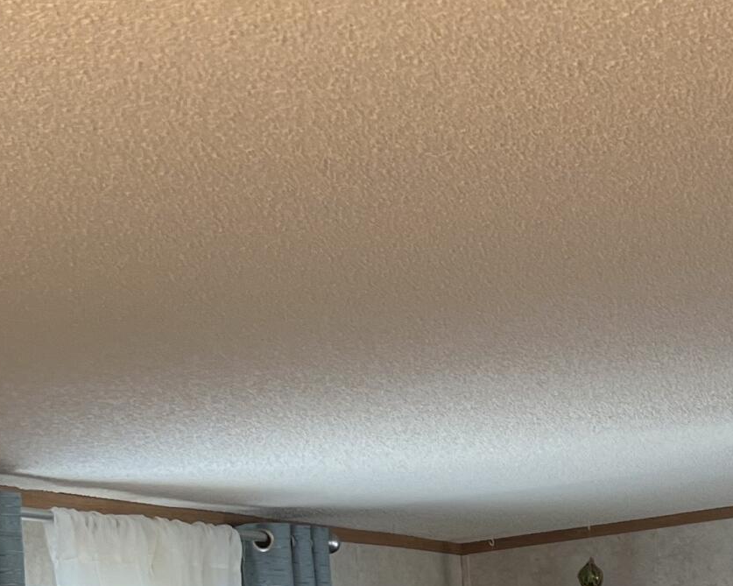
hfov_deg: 18.7
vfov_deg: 15.6
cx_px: 1090
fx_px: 1973
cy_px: 869
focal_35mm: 91
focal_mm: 5.7
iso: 80
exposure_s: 1/60
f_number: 1.5
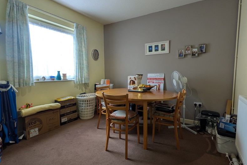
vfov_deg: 64.5
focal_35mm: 19
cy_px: 84
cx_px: 130
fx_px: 130
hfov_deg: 86.8
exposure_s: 1/105
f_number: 2.2
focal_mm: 1.83
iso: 59
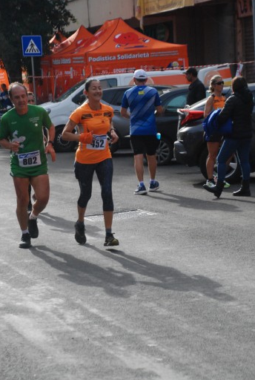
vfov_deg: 16.6
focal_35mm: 123
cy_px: 197
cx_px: 143
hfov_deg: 11.2
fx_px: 1300
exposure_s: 1/1600
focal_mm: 70
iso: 1000
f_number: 5.6
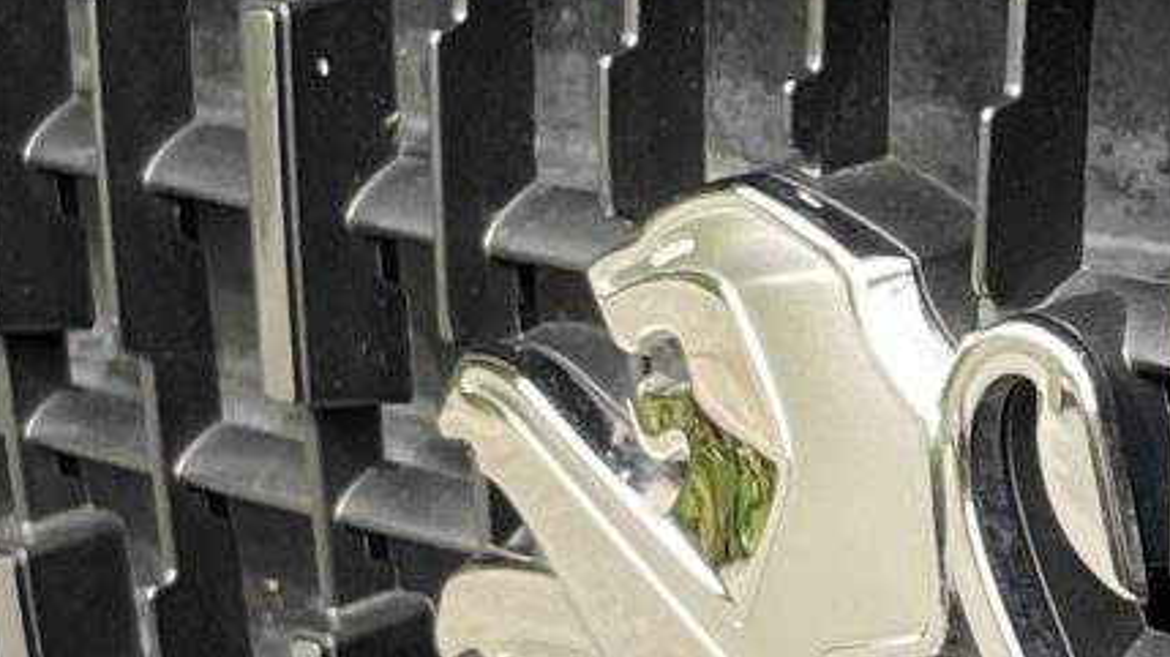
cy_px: 703
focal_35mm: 169
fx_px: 5241
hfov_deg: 12.4
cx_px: 1508
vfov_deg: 7.1
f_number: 1.6
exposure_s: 1/274
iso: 32
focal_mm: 4.2
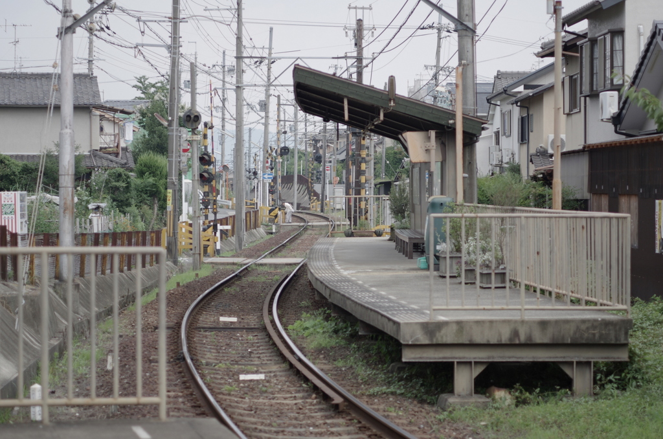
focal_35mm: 105
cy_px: 220
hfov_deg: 19.5
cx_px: 332
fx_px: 1930
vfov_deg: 13.0
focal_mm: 70
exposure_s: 1/1250
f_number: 2.4
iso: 100
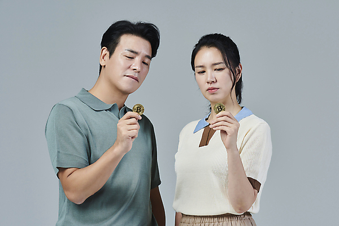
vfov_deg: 9.8
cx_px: 170
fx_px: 1318
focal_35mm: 140
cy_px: 113
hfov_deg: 14.7
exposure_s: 1/125
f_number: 14
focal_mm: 140
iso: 100
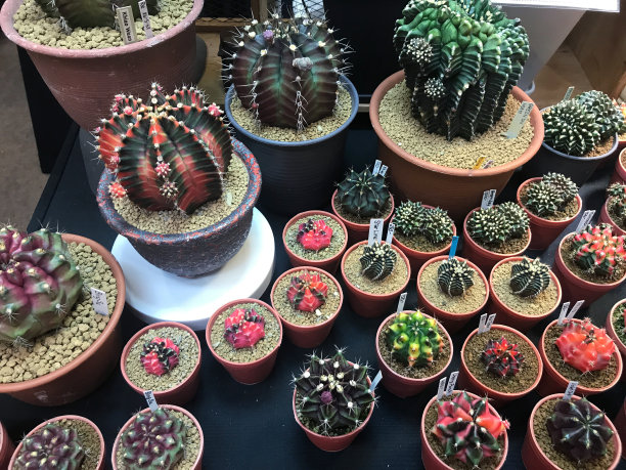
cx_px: 313
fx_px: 506
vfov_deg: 49.7
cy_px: 235
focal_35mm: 28
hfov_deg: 63.4
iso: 32
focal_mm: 3.99
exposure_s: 1/33
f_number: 1.8
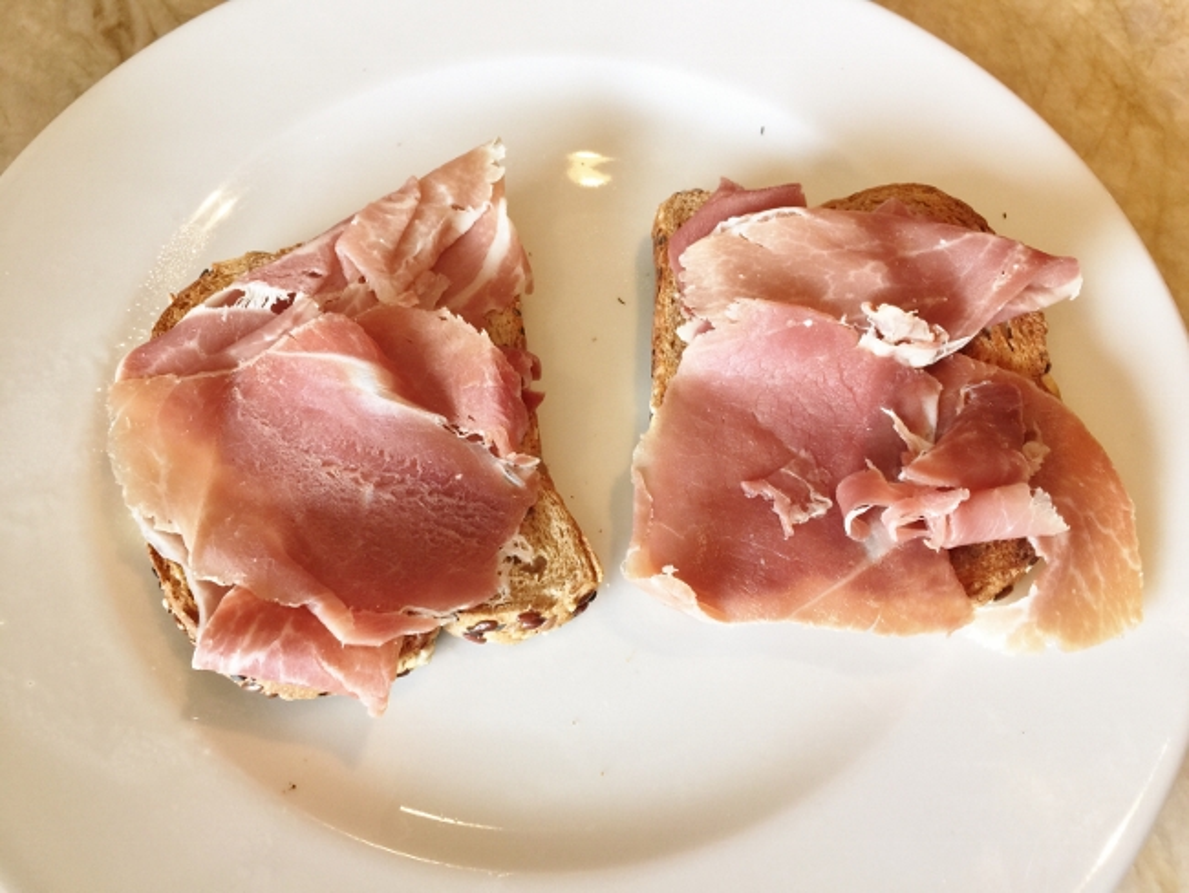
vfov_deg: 48.3
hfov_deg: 61.6
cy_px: 446
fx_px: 996
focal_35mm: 29
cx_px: 594
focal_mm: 4.15
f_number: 2.2
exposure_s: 1/30
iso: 40
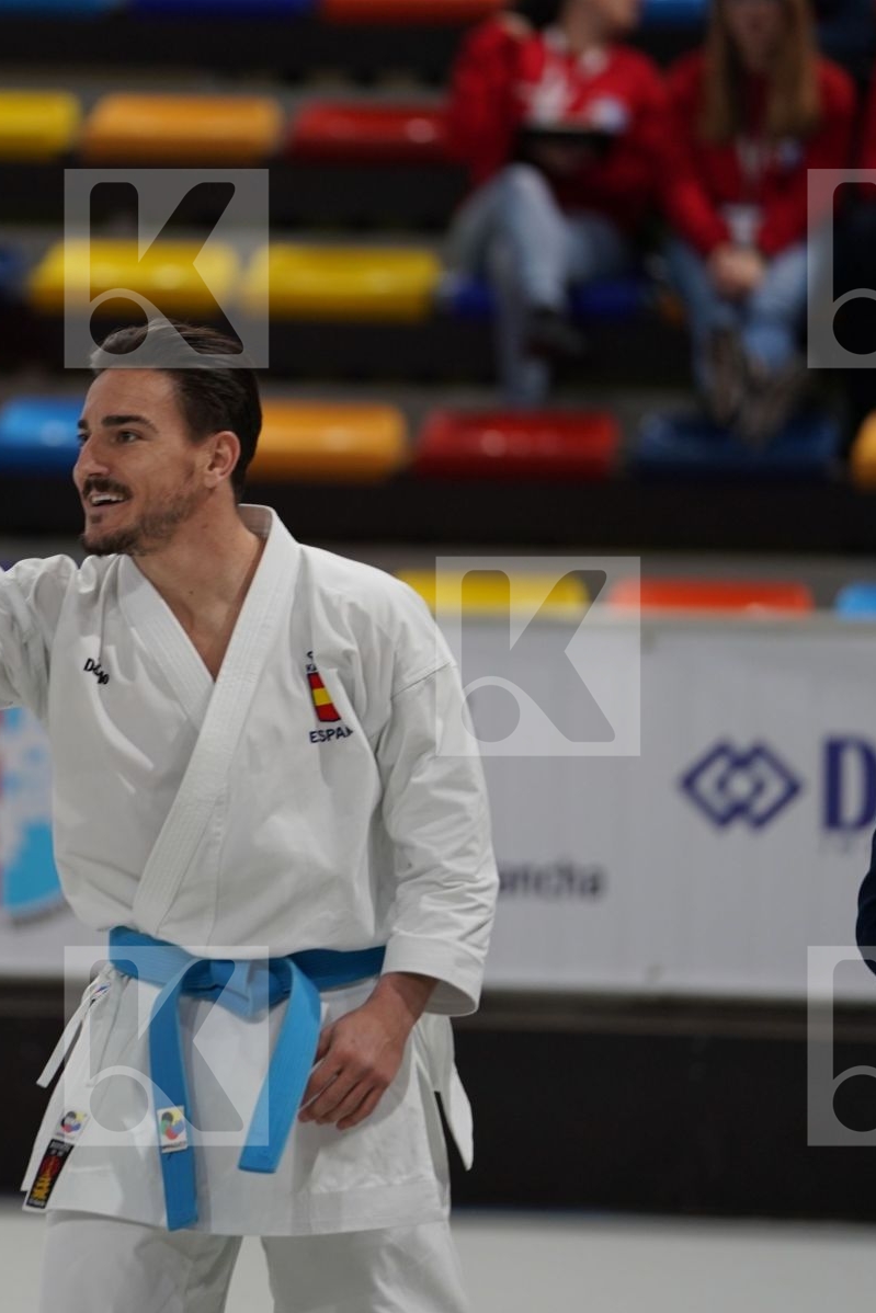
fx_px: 10800
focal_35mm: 296
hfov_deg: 4.6
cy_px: 656
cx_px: 167
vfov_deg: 7.0
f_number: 2.8
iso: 640
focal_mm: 197
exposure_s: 1/500
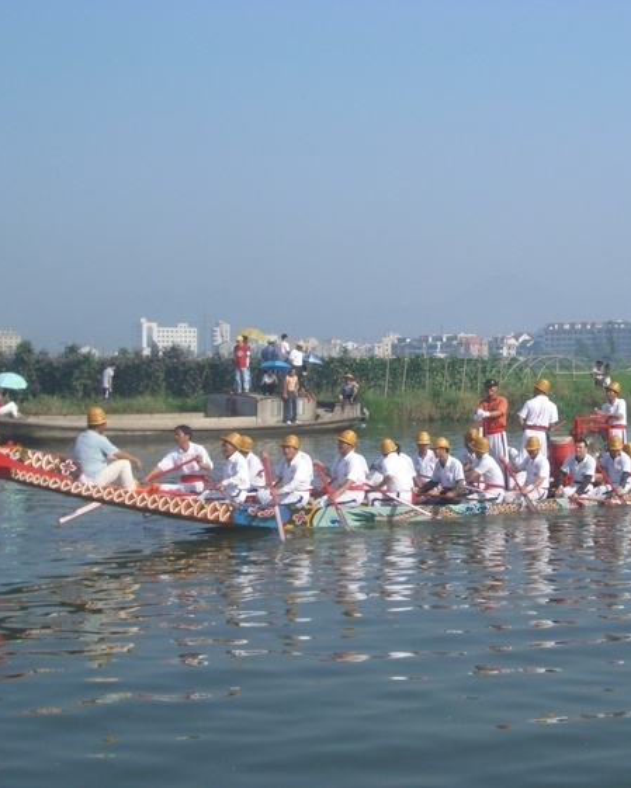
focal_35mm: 64
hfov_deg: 23.7
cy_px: 394
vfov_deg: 29.6
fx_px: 1494
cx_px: 431
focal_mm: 8.2
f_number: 5
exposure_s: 1/400
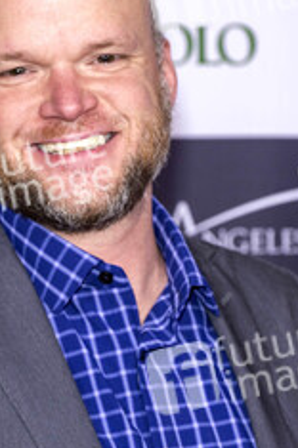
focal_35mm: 153
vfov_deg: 13.4
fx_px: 1905
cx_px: 71
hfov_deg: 8.9
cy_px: 275
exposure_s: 1/200
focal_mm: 90
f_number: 5.6
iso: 800
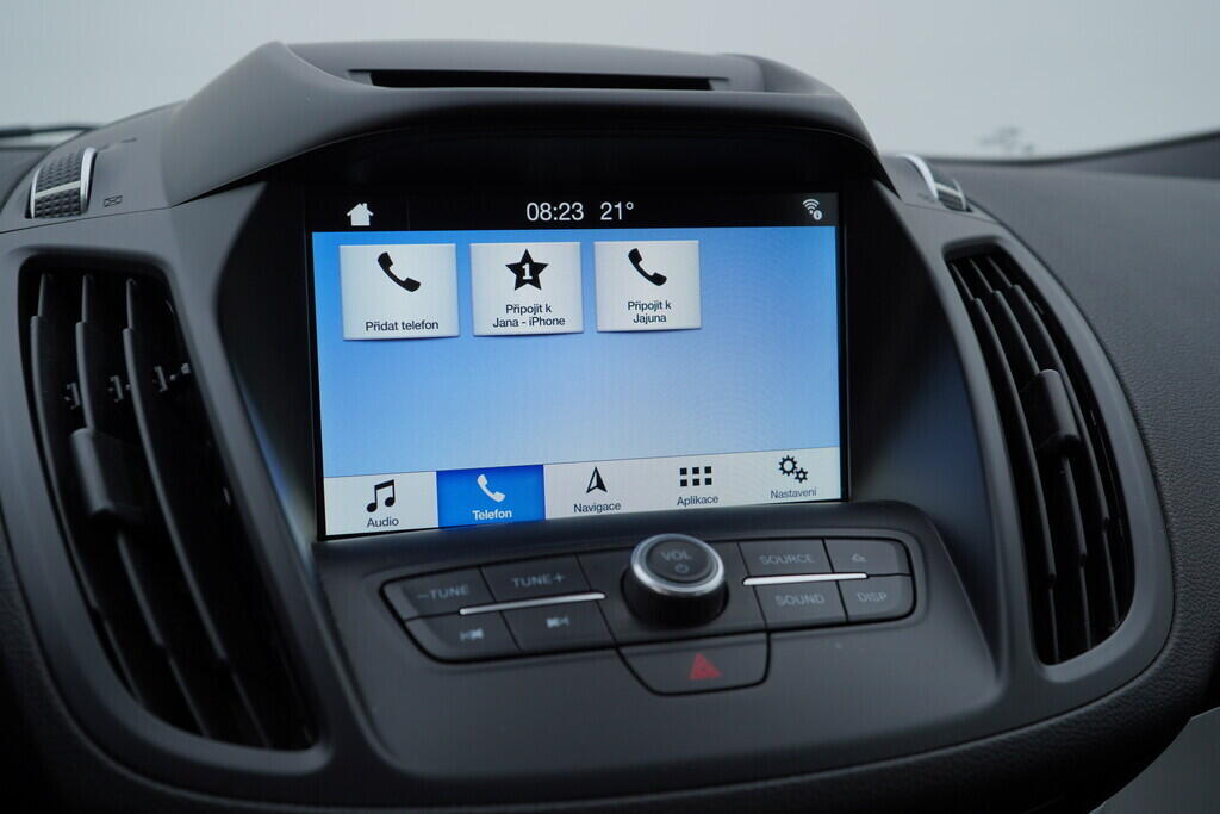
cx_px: 610
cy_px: 407
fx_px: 1220
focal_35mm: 36
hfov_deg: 53.1
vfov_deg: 36.9
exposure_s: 1/100
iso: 125
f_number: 4.5
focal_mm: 24
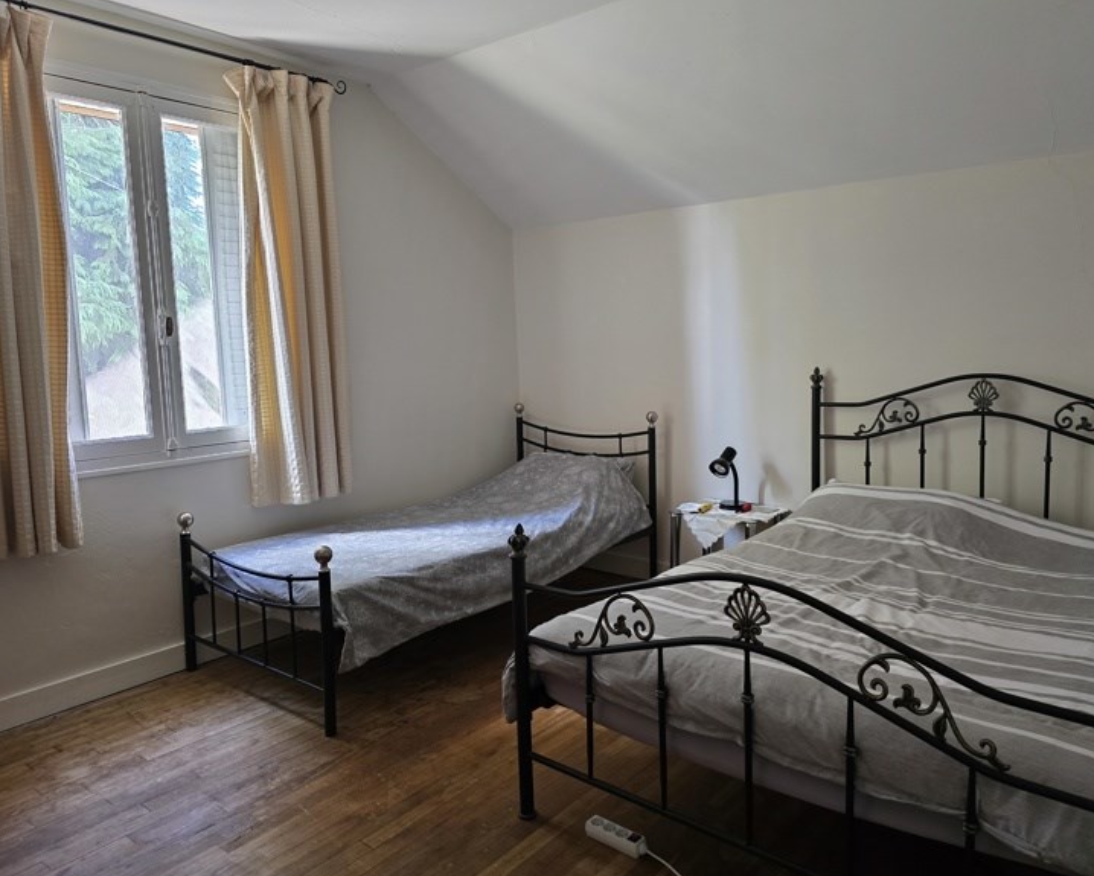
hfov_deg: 67.9
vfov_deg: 56.8
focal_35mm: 25
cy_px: 430
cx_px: 597
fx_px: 810
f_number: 1.7
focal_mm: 6.3
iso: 500
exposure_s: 1/60
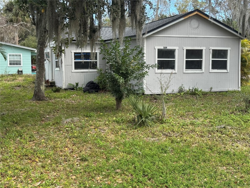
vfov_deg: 30.3
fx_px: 347
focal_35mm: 48
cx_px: 125
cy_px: 94
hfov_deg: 39.7
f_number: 1.78
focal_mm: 6.76
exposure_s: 1/812
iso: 64
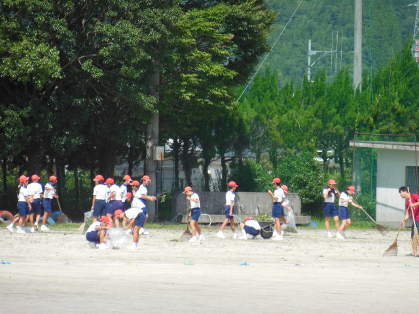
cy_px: 157
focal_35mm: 393
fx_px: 4757
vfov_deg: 3.8
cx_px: 210
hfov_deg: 5.0
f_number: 5.7
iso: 125
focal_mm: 70.1
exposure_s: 1/400
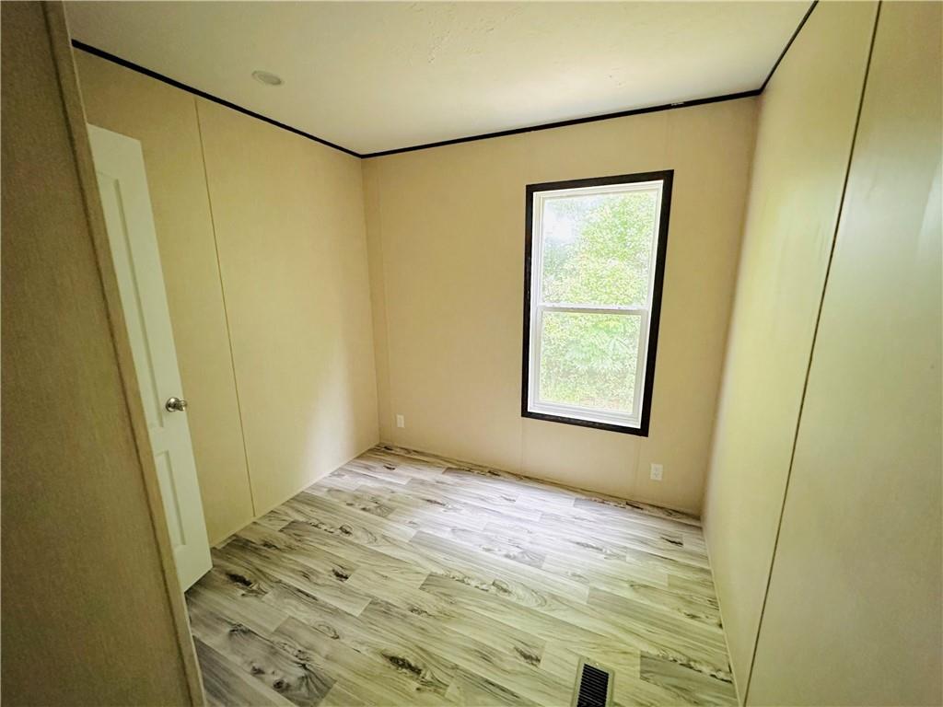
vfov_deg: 85.7
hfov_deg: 102.1
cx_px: 472
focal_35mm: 14
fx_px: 381
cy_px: 354
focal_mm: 2.22
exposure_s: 1/60
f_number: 2.2
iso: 800
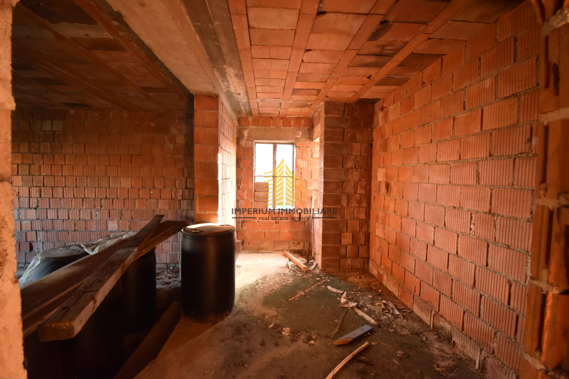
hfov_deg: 100.4
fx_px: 237
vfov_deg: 77.3
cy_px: 190
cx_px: 284
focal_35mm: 15
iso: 1000
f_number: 4.5
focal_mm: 10
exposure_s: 1/30
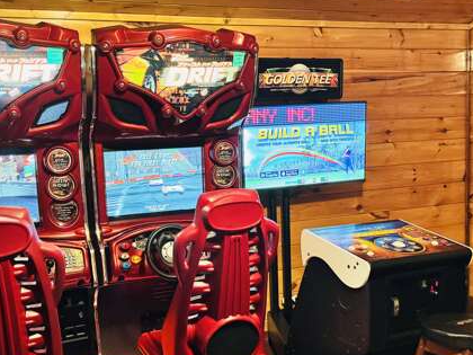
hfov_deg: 47.5
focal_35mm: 39
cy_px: 220
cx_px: 184
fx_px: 533
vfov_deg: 36.6
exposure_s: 1/30
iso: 1600
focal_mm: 6.76
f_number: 1.78
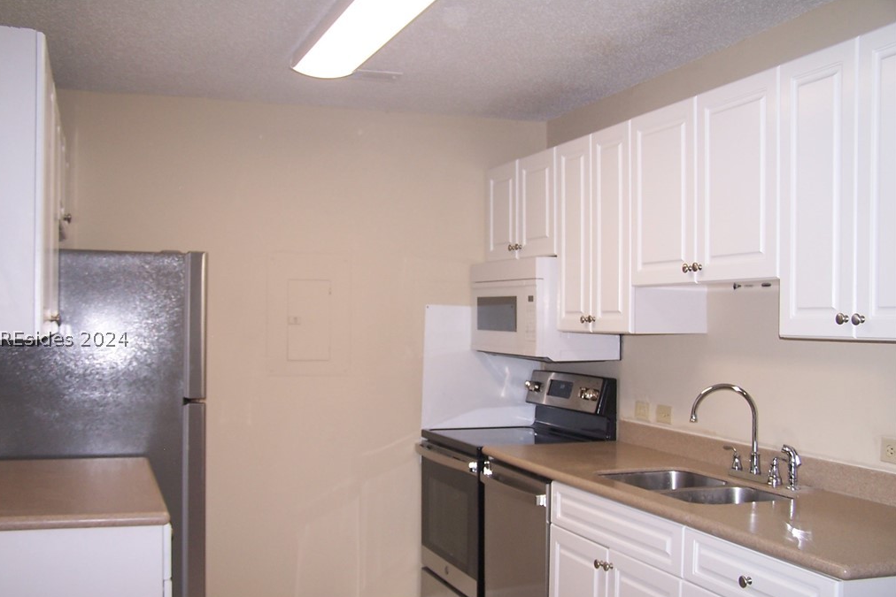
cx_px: 447
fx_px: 996
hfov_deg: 48.5
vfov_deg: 33.4
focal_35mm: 40
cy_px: 338
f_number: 2.8
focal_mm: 6.3
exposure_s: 1/60
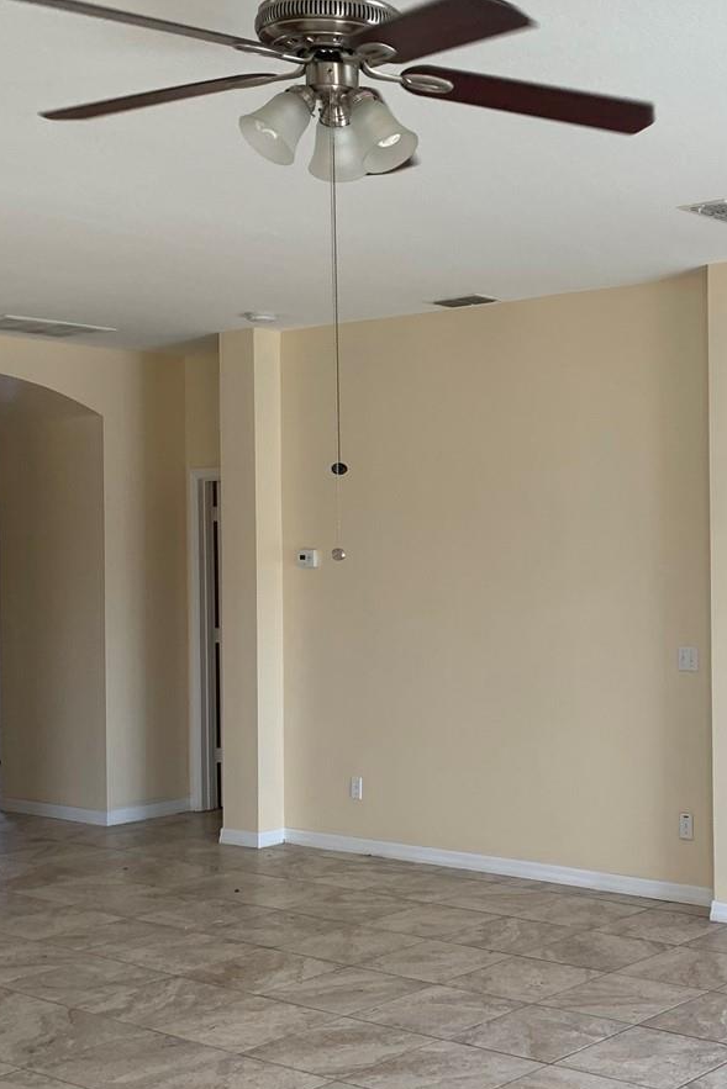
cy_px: 540
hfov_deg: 26.4
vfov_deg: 40.3
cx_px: 679
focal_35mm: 49
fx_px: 1484
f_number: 1.8
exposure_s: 1/120
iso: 50
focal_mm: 4.25
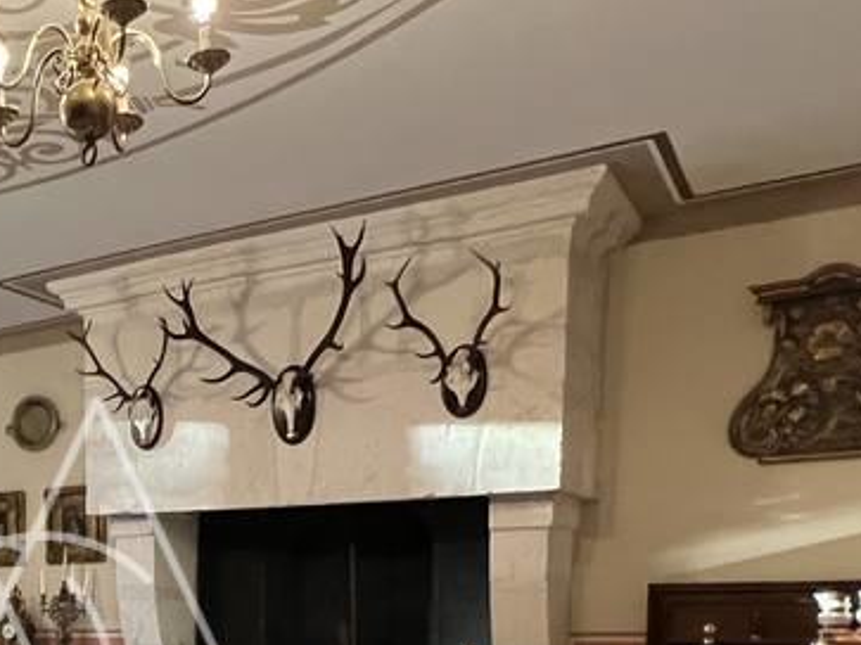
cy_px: 719
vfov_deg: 30.0
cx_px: -17
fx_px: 1069
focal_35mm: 43
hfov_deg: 38.5
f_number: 1.8
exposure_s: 1/50
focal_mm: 1.57
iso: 640
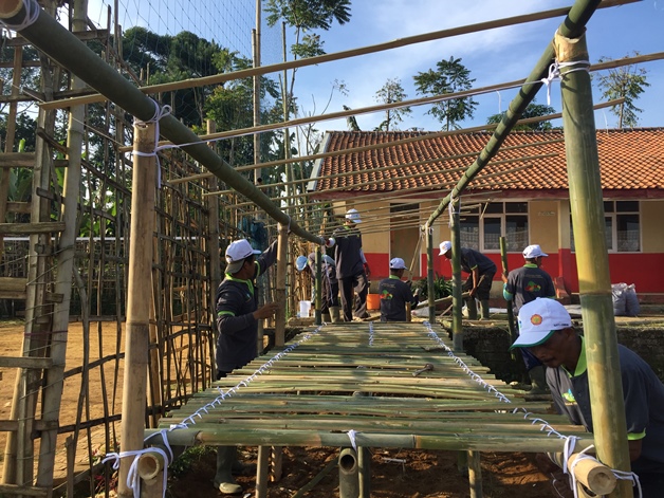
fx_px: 556
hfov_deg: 61.7
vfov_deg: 48.2
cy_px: 249
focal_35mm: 29
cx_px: 332
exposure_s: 1/920
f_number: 2.2
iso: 32
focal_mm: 4.15
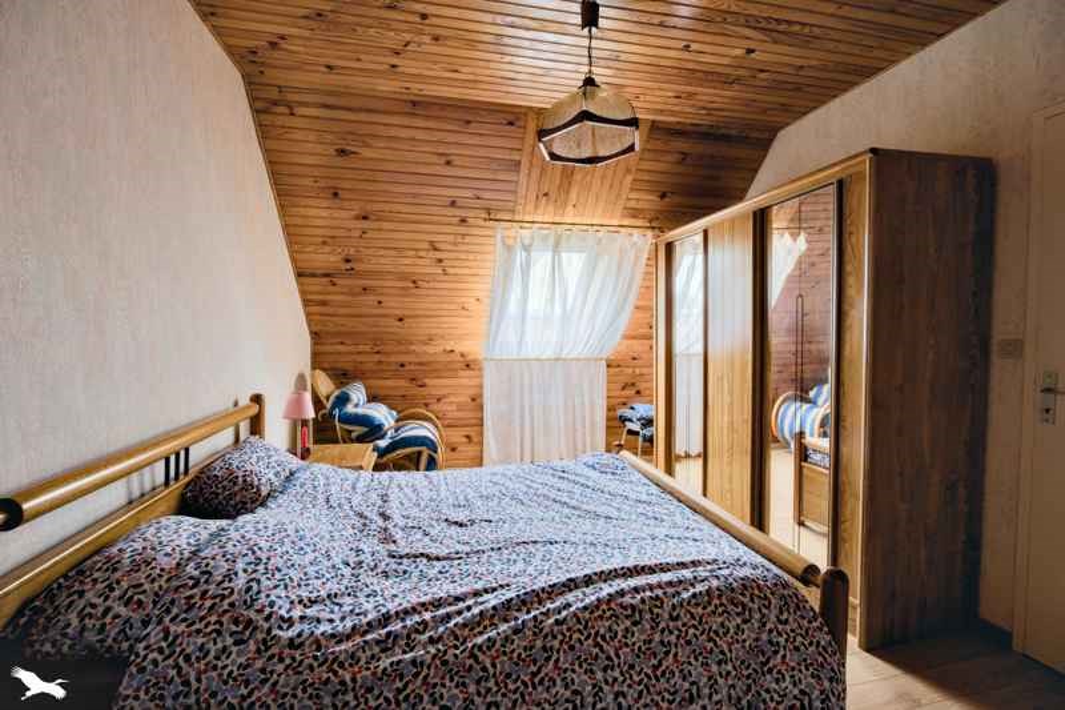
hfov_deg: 96.7
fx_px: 473
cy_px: 355
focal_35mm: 16
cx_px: 532
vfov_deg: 73.7
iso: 800
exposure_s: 1/40
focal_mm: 16
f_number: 8
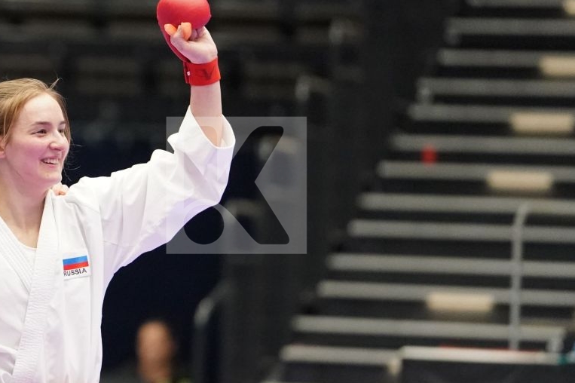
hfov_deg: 4.4
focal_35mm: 472
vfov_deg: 2.9
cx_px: -19
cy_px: 185
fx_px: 7535
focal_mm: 200
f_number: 2.8
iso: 6400
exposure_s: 1/1000
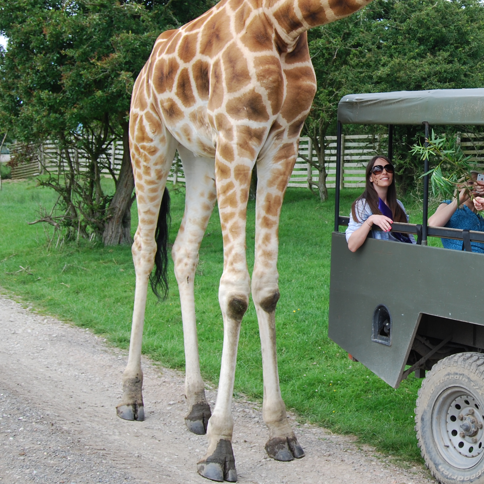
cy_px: 150
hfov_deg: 26.6
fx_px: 981
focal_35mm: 62
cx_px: 456
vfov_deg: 27.5
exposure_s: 1/160
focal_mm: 22
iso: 100
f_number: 6.3
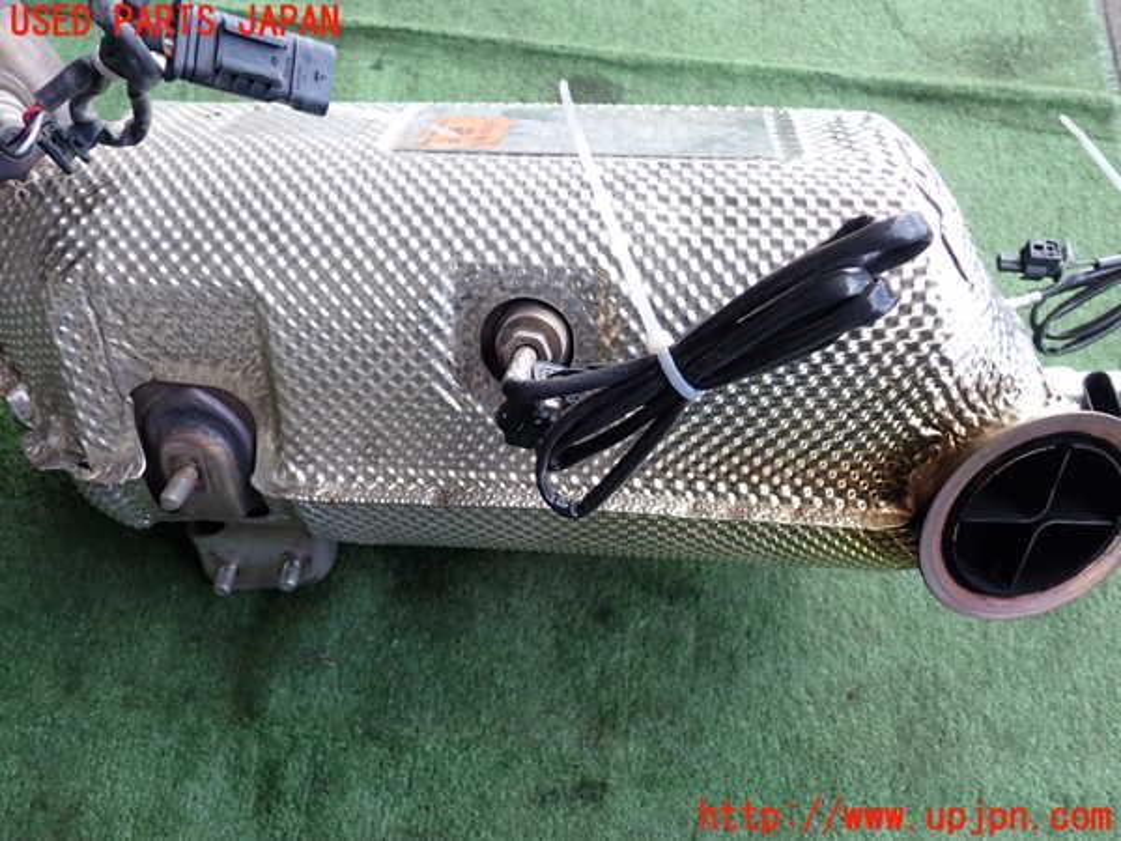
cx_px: 560
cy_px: 420
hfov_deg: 60.0
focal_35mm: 30
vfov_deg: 46.8
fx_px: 972
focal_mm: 5.4
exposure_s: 1/125
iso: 125
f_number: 2.3
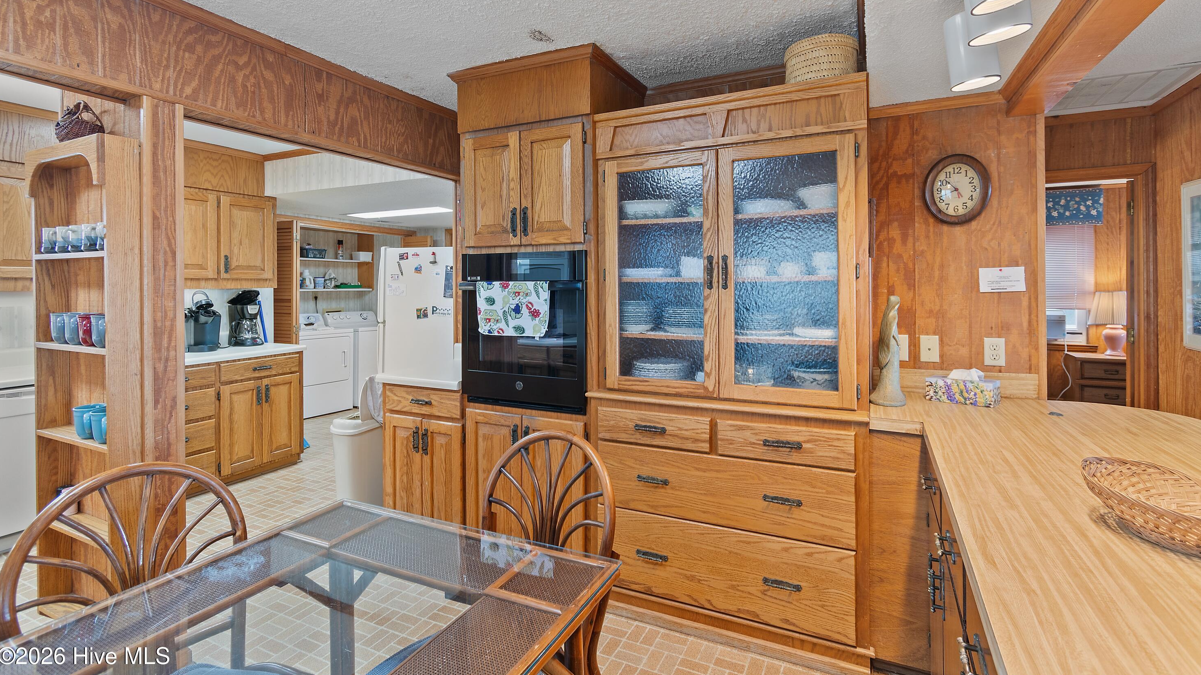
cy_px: 286
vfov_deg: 66.7
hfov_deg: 99.4
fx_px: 510
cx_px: 607
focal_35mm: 16
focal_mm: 10
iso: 100
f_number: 4.5
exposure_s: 1/1.67
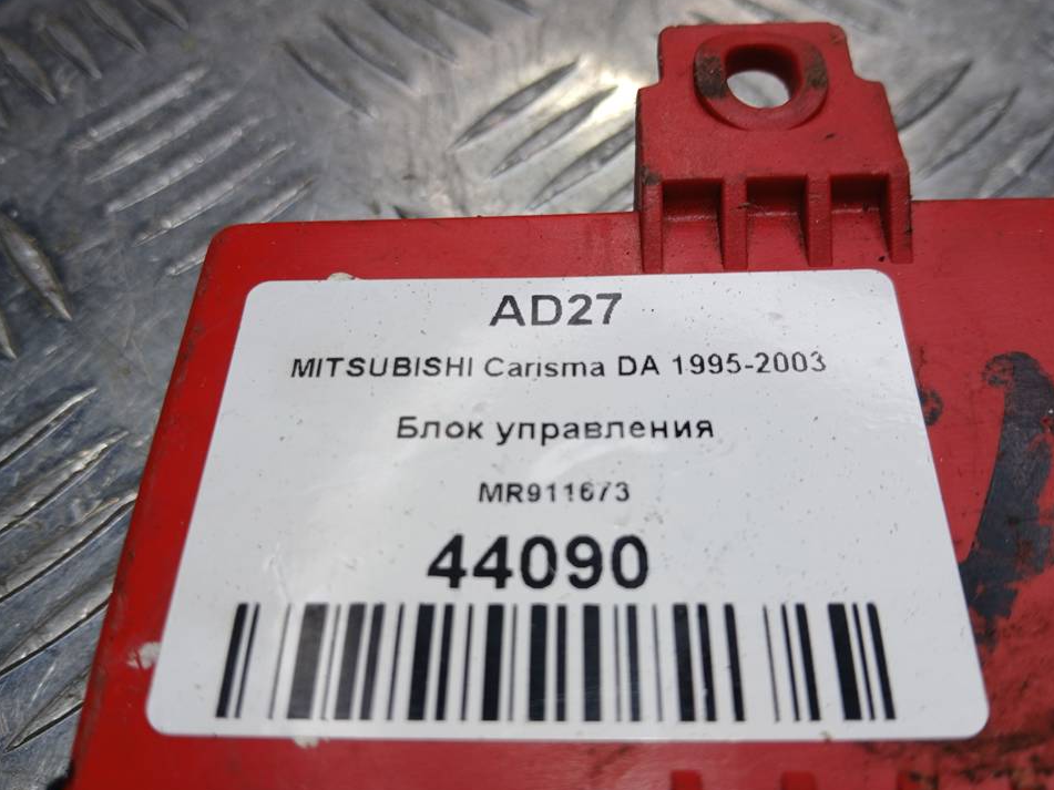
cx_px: 543
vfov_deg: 49.7
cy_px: 398
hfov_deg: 63.4
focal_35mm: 28
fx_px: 852
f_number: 1.8
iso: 25
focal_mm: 3.98
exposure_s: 1/100
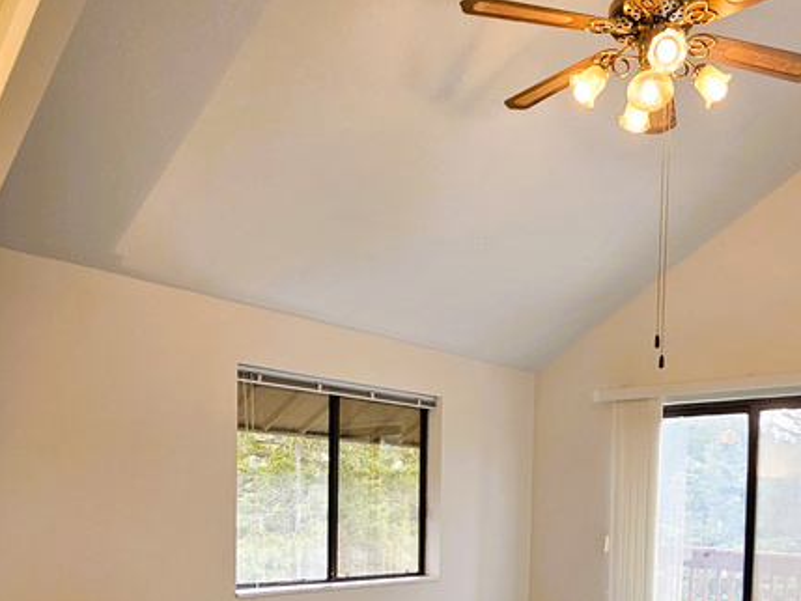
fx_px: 718
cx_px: 504
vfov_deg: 42.0
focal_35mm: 31
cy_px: 534
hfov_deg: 57.6
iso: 64
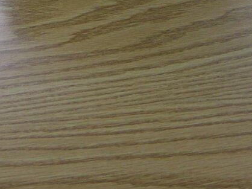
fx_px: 975
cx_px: -29
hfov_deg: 14.4
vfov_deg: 10.5
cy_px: -123
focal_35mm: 134
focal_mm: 8.9
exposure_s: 1/21.5
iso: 50
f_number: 2.8
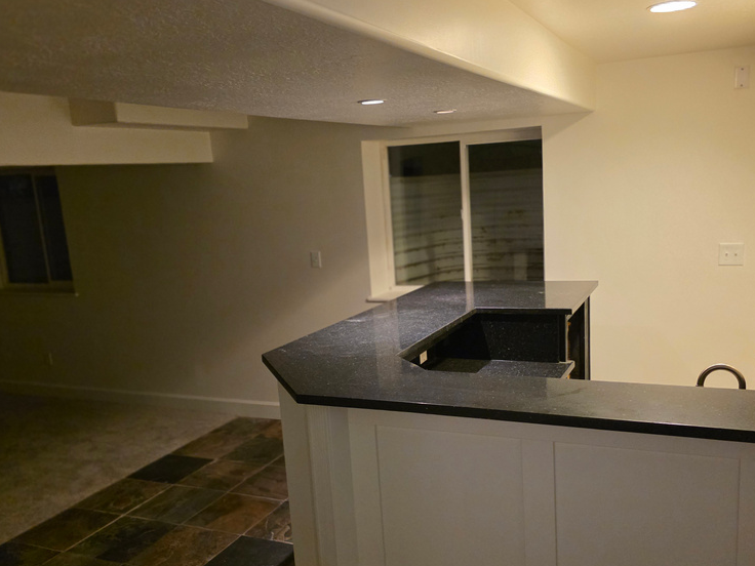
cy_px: 319
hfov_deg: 56.7
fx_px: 698
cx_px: 408
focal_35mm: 32
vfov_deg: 44.1
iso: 1250
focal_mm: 6.3
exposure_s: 1/120
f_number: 1.7
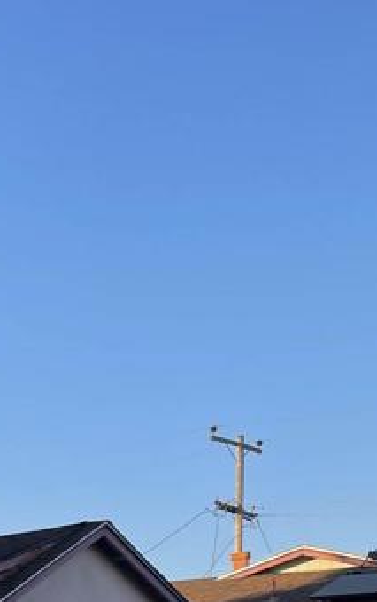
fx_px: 1362
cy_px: 807
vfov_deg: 22.1
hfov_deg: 15.5
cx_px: 7
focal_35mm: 83
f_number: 1.6
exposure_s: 1/1057
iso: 32
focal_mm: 5.1
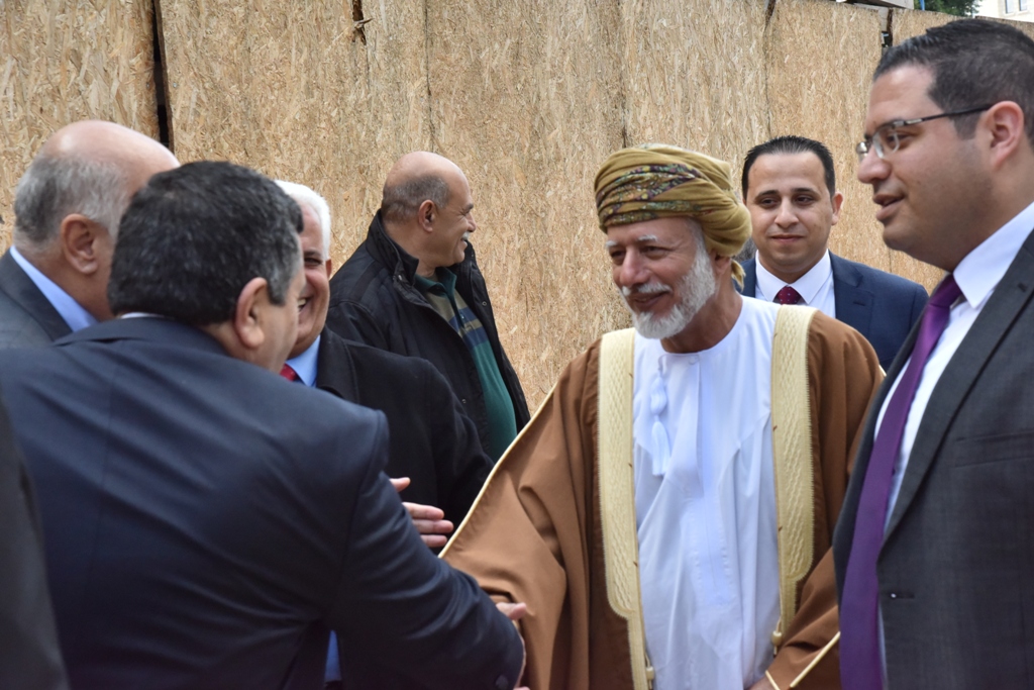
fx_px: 2154
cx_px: 517
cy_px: 345
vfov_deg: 18.2
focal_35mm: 75
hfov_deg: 27.0
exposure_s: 1/640
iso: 2500
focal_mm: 75
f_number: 13
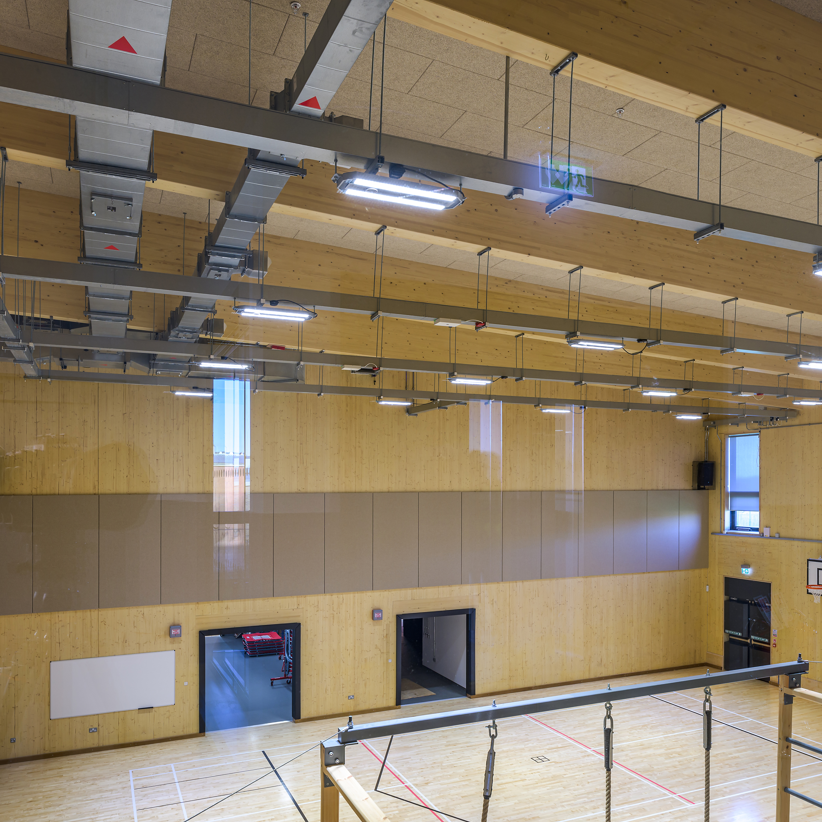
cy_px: 488
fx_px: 747
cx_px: 459
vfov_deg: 57.3
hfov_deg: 57.5
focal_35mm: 28
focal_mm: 17.5
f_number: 11
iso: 64
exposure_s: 1.3
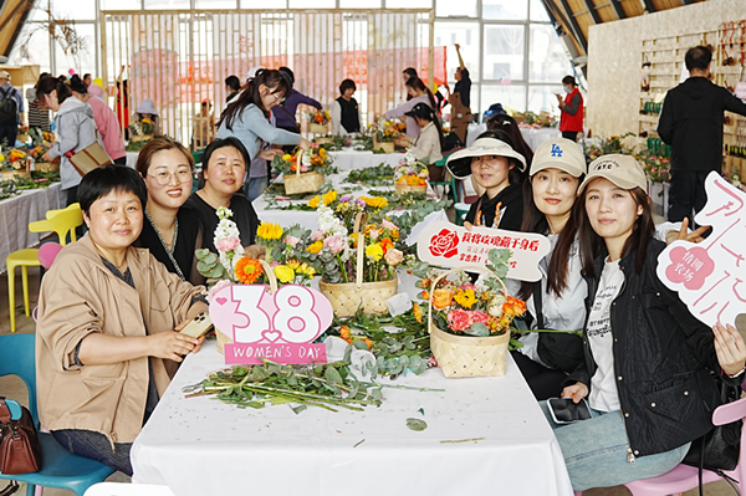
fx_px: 890
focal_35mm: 43
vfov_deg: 31.1
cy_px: 248
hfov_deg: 45.5
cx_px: 373
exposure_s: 1/160
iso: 250
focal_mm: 29.1
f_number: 4
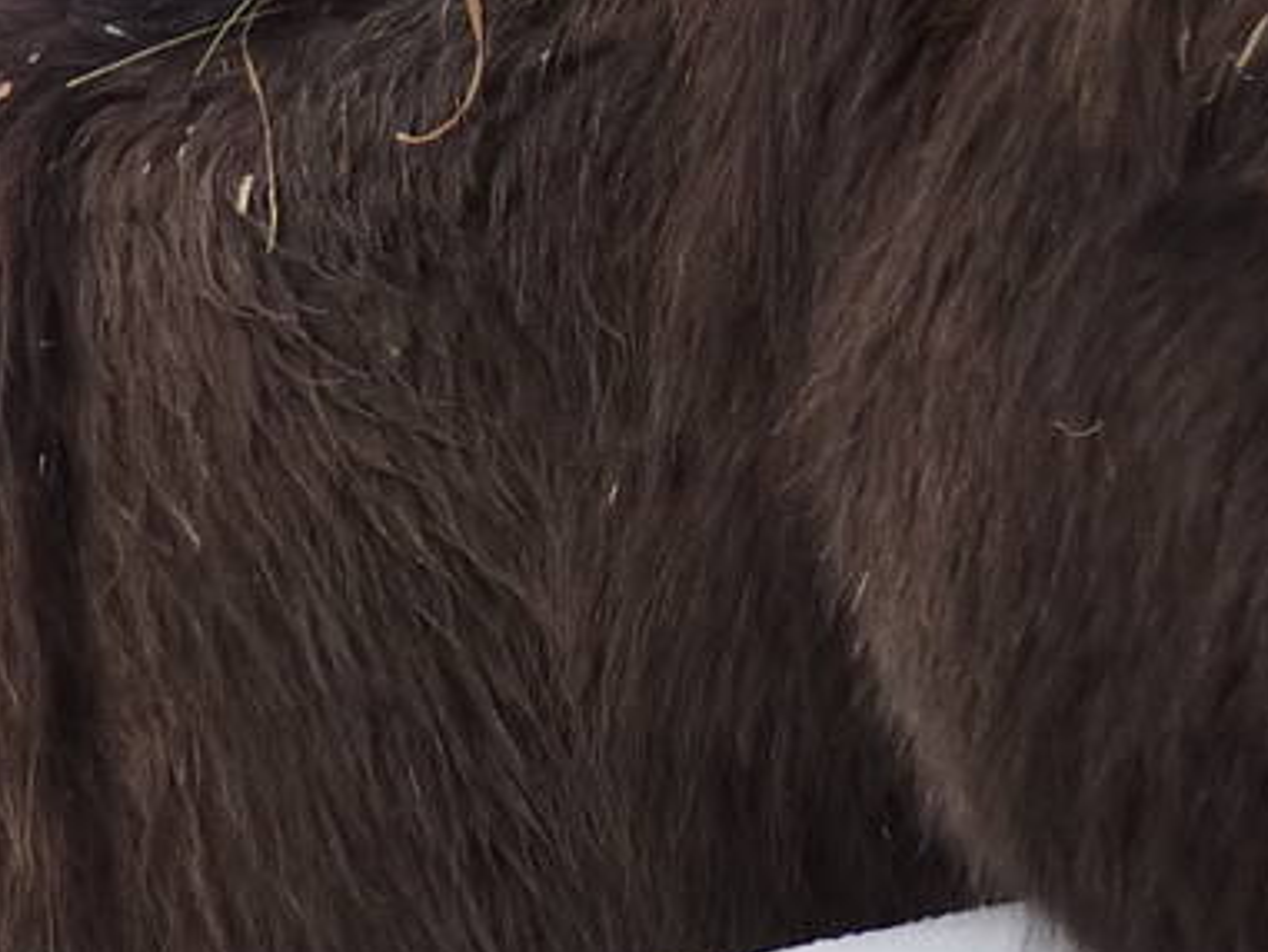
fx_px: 3847
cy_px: -253
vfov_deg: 13.6
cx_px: 1824
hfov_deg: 17.1
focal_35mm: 105
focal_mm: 4.1
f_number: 3.3
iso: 125
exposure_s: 1/80
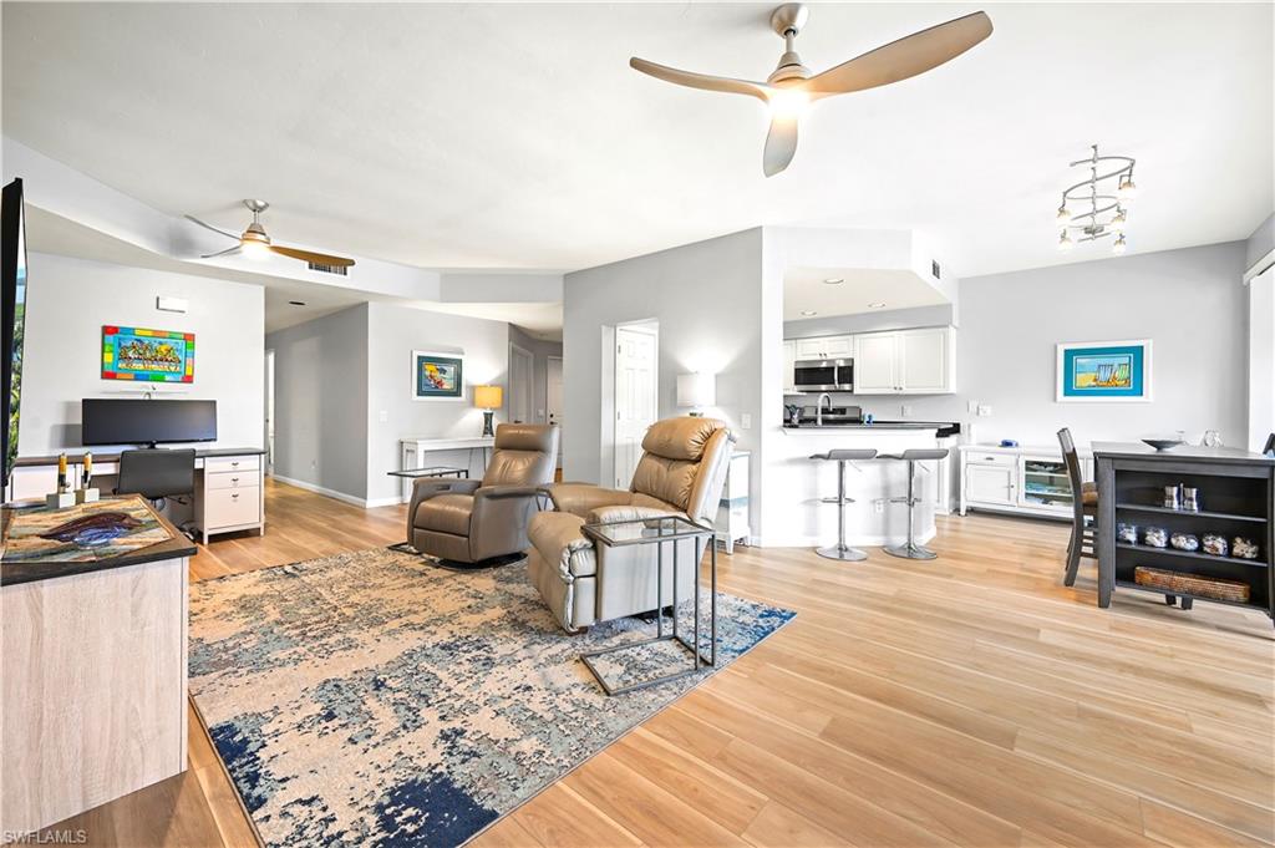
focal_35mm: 14
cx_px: 638
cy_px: 424
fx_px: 495
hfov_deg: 104.3
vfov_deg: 81.1
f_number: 8
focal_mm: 14
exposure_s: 1
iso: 100
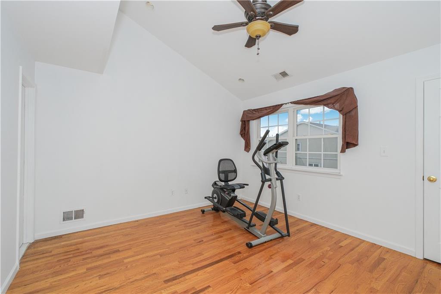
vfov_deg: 77.3
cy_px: 147
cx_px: 220
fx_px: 184
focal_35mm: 15
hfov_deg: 100.4
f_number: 8
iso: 1000
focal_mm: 10
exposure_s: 1/60
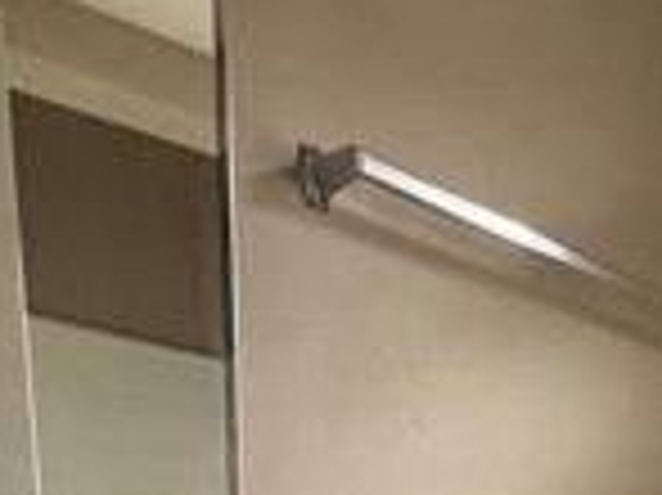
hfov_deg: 28.3
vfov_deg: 17.3
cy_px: 994
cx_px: 761
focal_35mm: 61
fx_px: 1166
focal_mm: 2.22
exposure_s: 1/120
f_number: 2.2
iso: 250
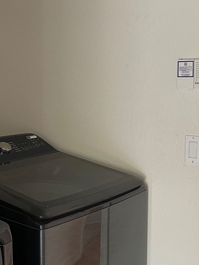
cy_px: 111
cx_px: 14
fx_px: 414
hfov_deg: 26.0
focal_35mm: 54
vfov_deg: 35.5
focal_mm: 5.1
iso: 200
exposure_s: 1/60
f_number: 1.6
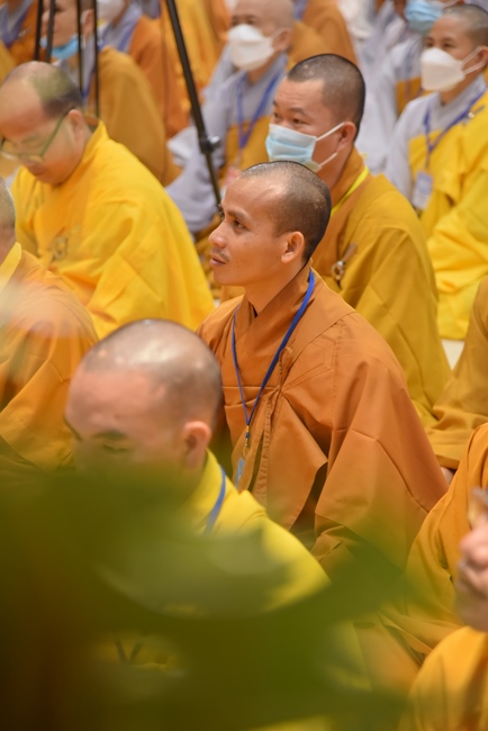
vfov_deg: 17.1
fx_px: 2437
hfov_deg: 11.4
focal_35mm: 120
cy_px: 366
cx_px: 244
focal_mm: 120
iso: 1250
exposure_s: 1/125
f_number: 4
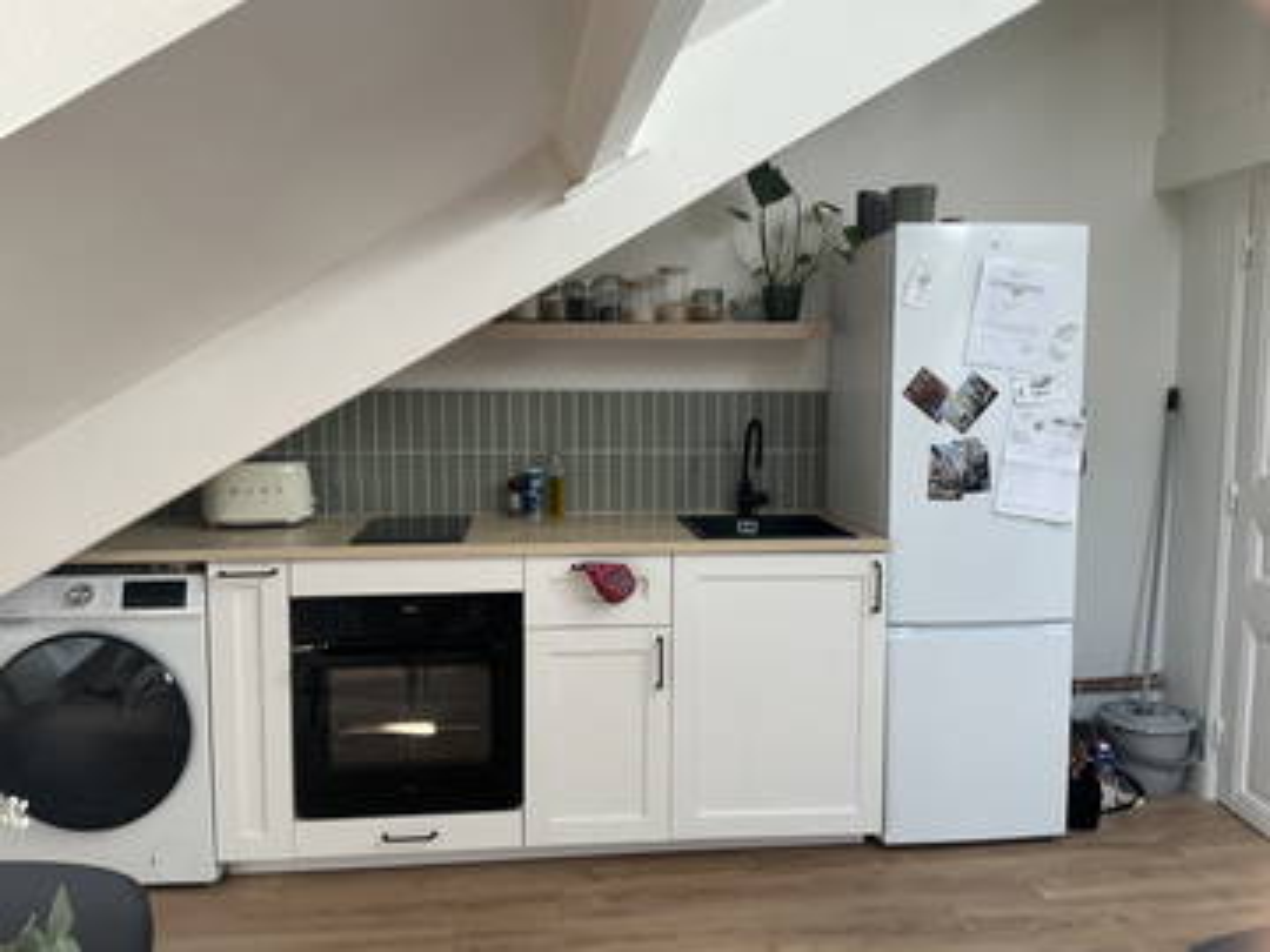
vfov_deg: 49.7
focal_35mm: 28
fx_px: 1027
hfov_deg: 63.4
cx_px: 635
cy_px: 476
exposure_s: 1/50
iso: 40
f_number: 1.8
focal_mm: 3
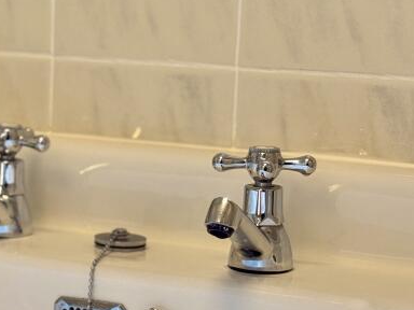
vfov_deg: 11.6
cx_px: -11
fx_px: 1531
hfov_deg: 15.1
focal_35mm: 128
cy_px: 183
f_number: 1.78
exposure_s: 1/100
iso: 80
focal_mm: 6.76
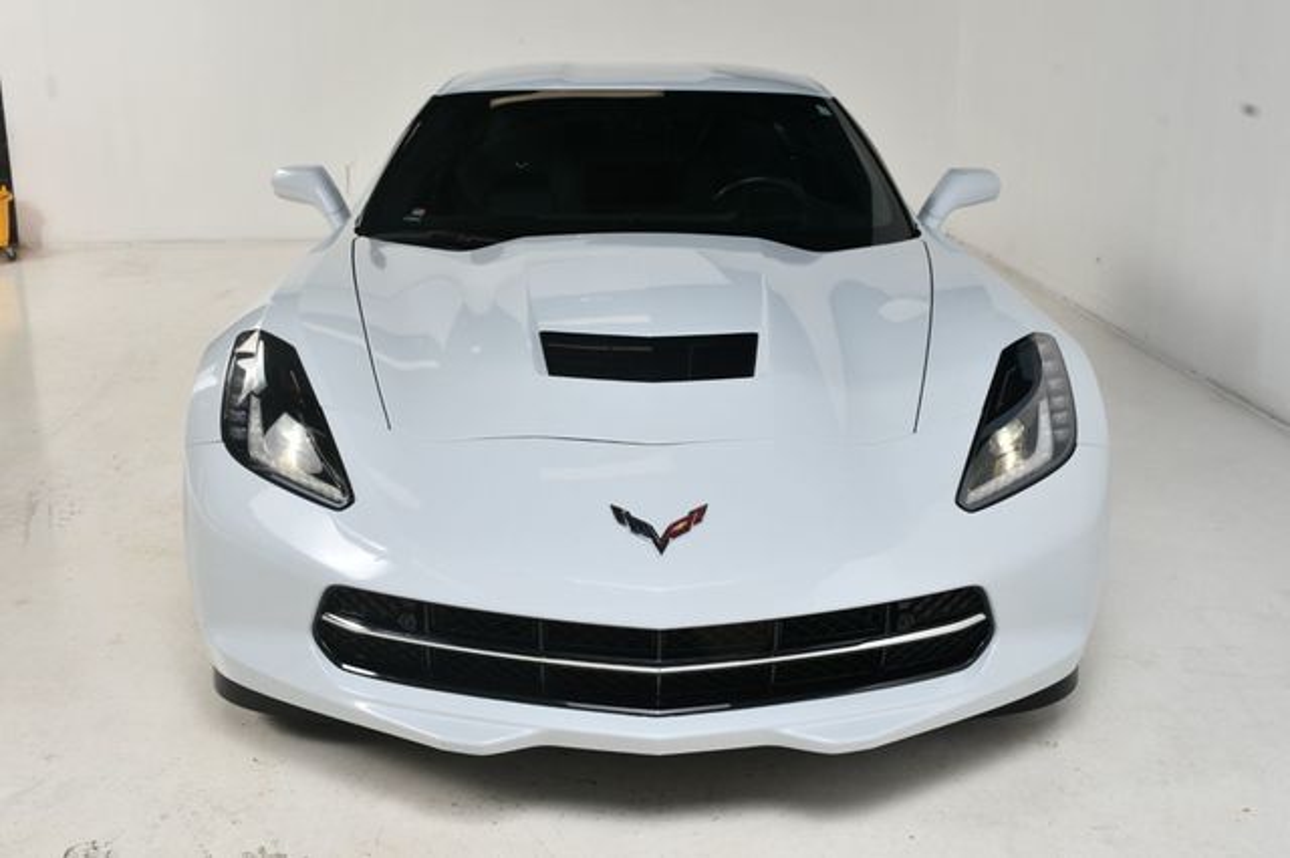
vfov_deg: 33.4
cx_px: 645
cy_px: 429
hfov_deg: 48.5
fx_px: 1433
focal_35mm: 40
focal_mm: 27
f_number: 13
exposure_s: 1/160
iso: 100
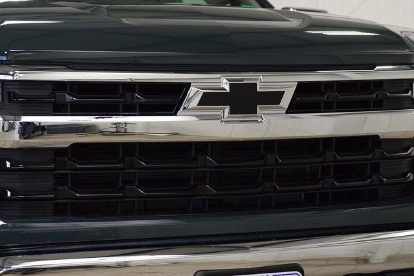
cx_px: 207
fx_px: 1208
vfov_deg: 13.0
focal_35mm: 105
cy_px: 138
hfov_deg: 19.5
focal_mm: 70
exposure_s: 1/125
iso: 1600
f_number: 4.5
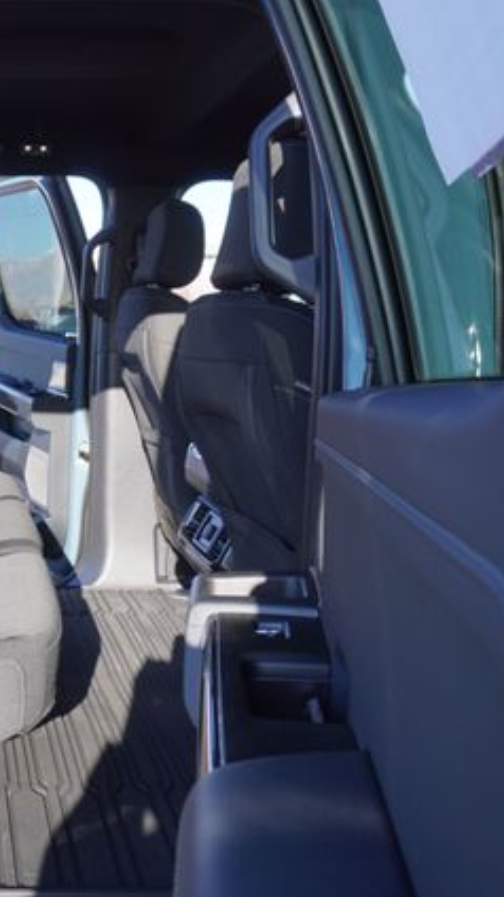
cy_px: 448
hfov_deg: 27.7
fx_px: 904
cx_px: -87
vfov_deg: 52.8
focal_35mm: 38
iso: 100
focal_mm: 16
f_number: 5.6
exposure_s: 1/125
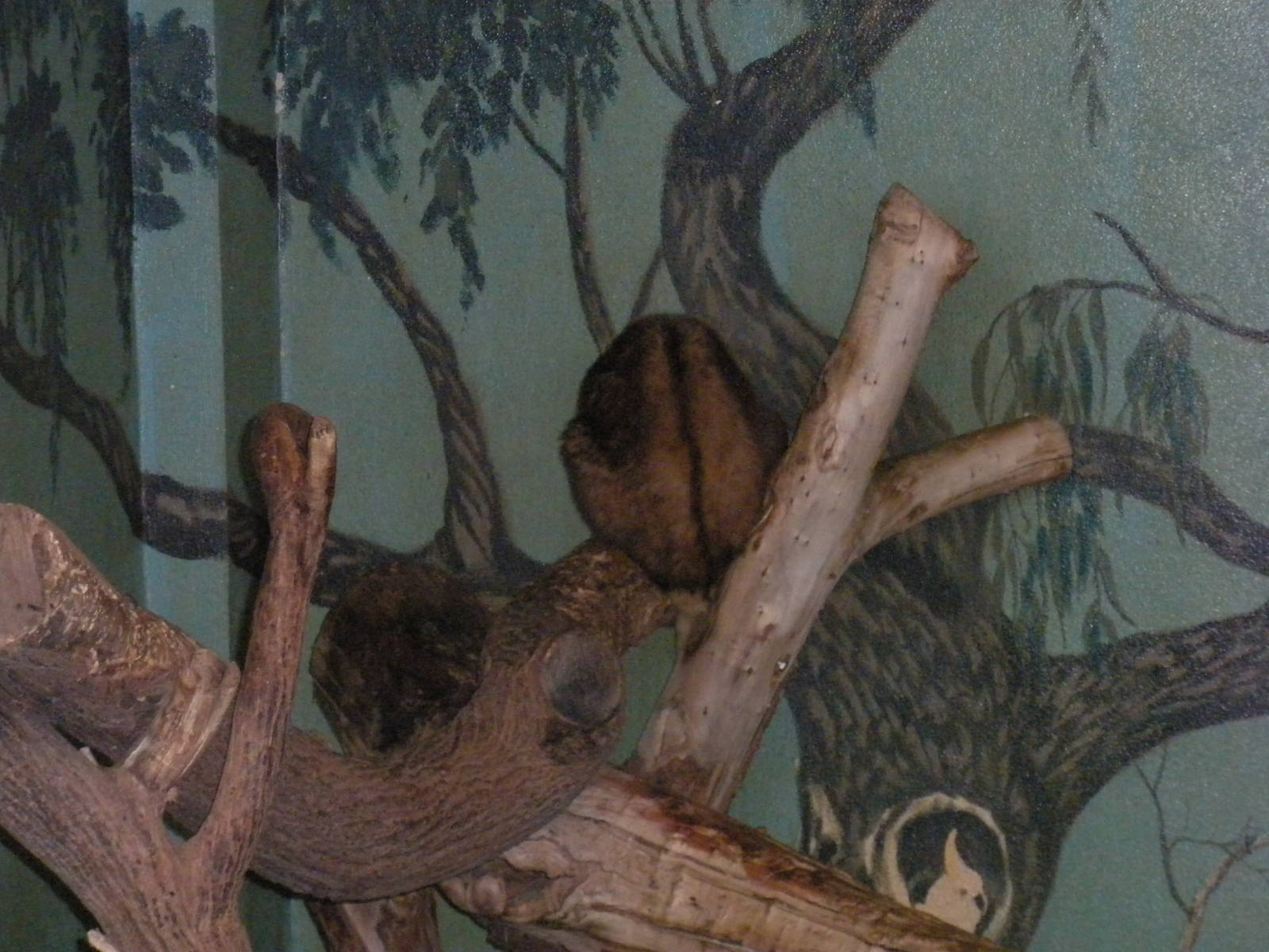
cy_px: 476
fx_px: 4362
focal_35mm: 119
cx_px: 634
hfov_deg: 16.6
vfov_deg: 12.5
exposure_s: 1/30
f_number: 5.1
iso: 800
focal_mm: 21
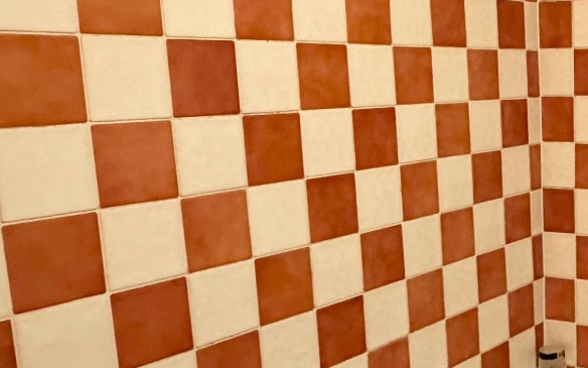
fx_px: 833
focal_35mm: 52
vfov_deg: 24.9
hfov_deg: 33.8
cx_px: 646
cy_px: 198
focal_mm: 2.22
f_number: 2.2
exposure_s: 1/50
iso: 640
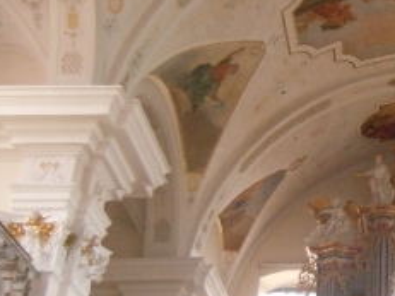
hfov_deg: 23.3
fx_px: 890
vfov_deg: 18.9
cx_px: 446
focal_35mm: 78
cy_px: 139
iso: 400
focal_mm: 5.4
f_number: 3.5
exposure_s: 1/30
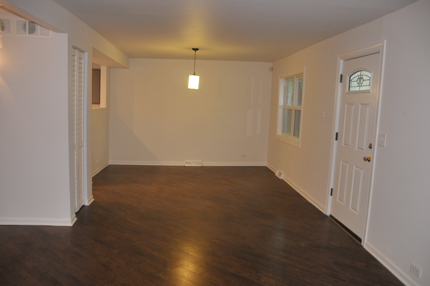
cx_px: 215
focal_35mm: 27
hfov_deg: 67.4
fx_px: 322
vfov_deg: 47.8
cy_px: 143
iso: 500
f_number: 3.5
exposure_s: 1/60
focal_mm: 18
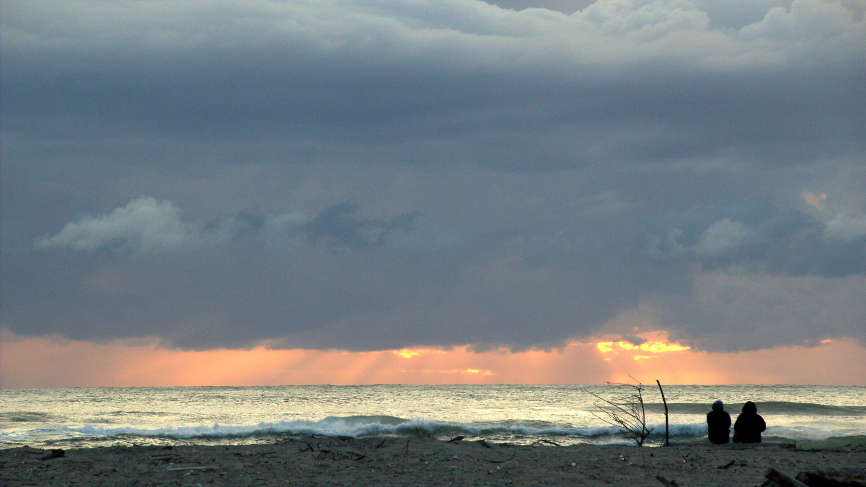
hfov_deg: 11.0
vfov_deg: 6.2
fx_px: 4478
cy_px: 242
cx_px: 433
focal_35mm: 195
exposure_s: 1/160
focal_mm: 119
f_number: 8
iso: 800
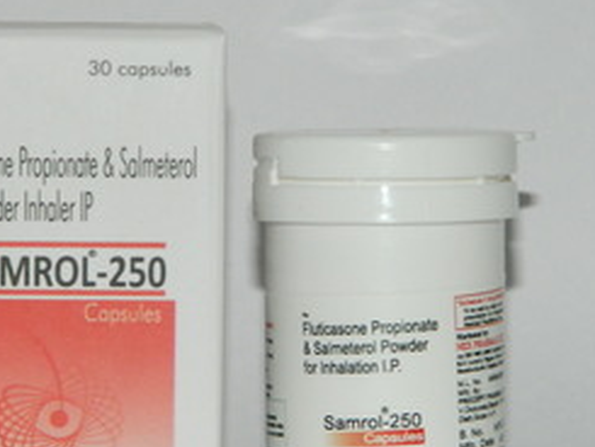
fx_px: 4523
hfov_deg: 7.5
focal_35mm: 263
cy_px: 346
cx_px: 226
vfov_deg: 5.7
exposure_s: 1/60
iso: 200
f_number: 4.7
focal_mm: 23.2
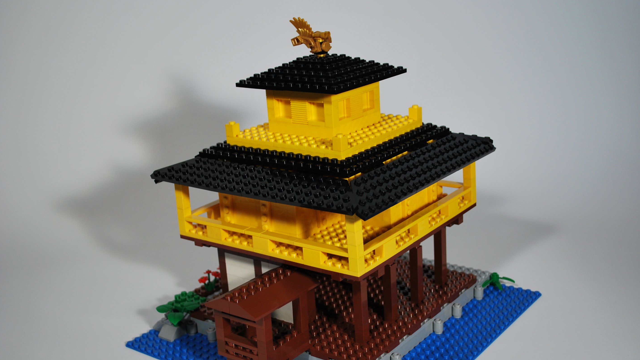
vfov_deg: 25.7
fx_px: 790
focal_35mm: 47
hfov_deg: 44.1
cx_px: 325
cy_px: 195
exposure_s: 1/50
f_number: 4.8
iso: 200
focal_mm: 29
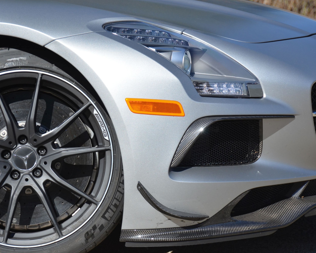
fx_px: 1670
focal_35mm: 179
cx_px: 131
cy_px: 126
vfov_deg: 8.7
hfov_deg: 10.8
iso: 400
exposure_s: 1/1600
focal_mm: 105
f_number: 6.3
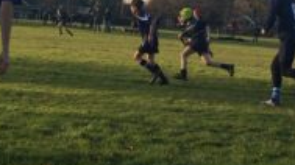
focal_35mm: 96
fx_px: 750
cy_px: 50
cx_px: 224
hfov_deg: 22.0
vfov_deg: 12.6
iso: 32
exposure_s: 1/659
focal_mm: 4.15
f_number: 2.2
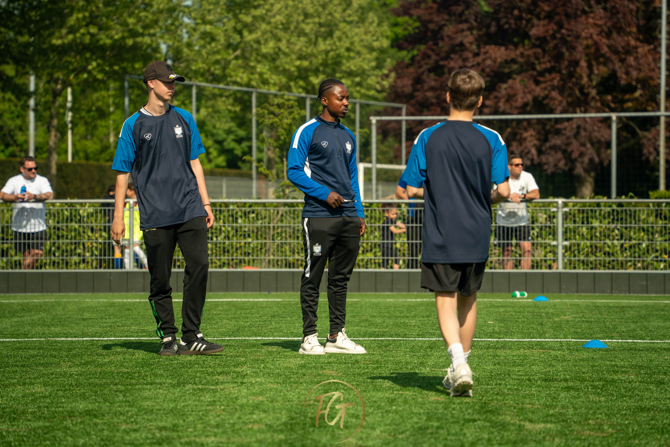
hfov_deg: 12.0
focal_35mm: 171
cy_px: 224
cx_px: 335
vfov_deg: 8.0
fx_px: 3182
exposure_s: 1/500
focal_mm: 171
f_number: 5.6
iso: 640
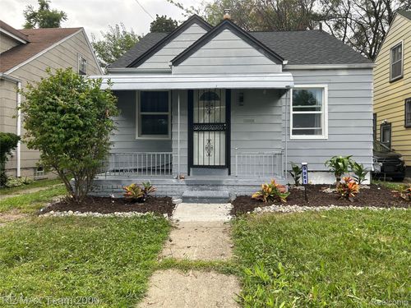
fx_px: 309
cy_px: 154
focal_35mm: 26
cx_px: 206
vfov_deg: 53.1
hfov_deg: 67.3
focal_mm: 5.7
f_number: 1.5
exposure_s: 1/646
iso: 50
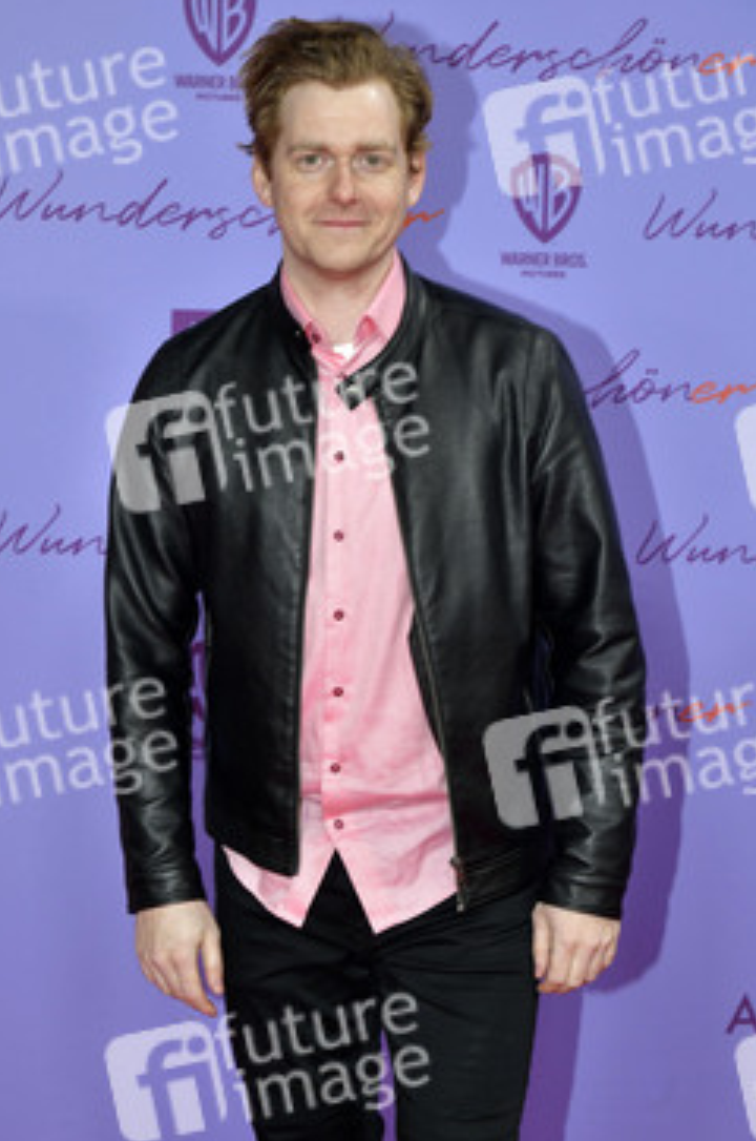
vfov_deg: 27.7
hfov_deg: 18.6
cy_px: 596
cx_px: 359
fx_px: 2308
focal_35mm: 73
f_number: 6.3
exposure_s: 1/200
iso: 1600
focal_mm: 66
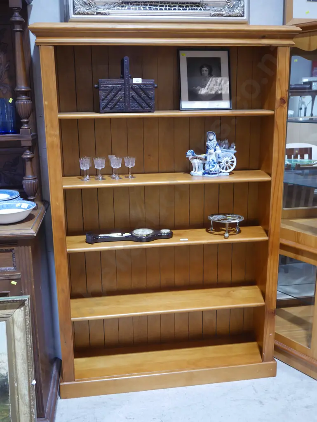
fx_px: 464
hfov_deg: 37.8
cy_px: 211
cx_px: 158
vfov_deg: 49.0
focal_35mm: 38
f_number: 4.1
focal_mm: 19
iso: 800
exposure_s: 1/60
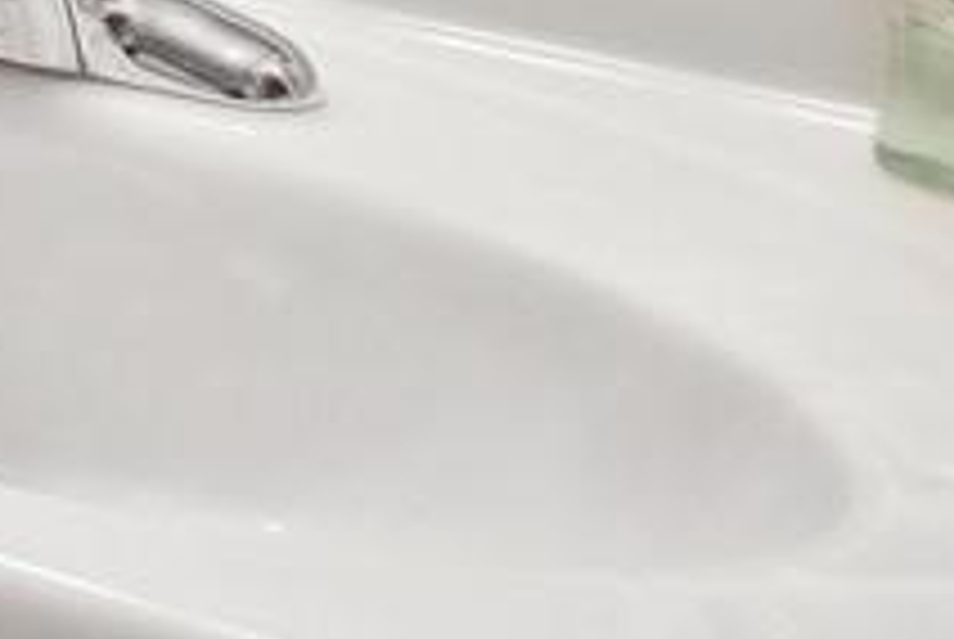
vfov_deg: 10.0
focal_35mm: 113
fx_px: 2999
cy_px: -1100
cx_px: -2552
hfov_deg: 9.1
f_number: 9.5
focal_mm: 15
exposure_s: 1.5
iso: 400
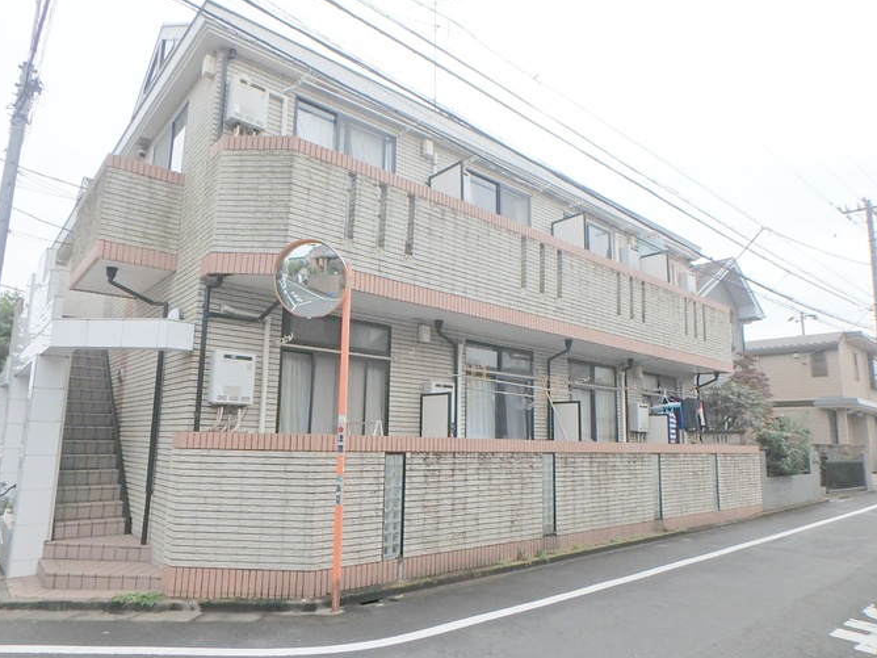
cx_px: 424
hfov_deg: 76.4
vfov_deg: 61.1
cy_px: 342
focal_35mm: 22
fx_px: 557
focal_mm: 3.7
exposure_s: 1/1250
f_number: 3.5
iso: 125
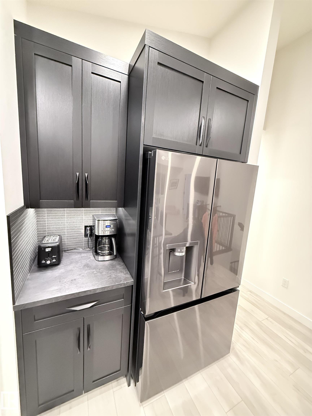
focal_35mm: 14
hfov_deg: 85.7
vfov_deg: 102.1
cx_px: 156
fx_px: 168
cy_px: 208
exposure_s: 1/40
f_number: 2.2
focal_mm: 2.22
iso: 1250
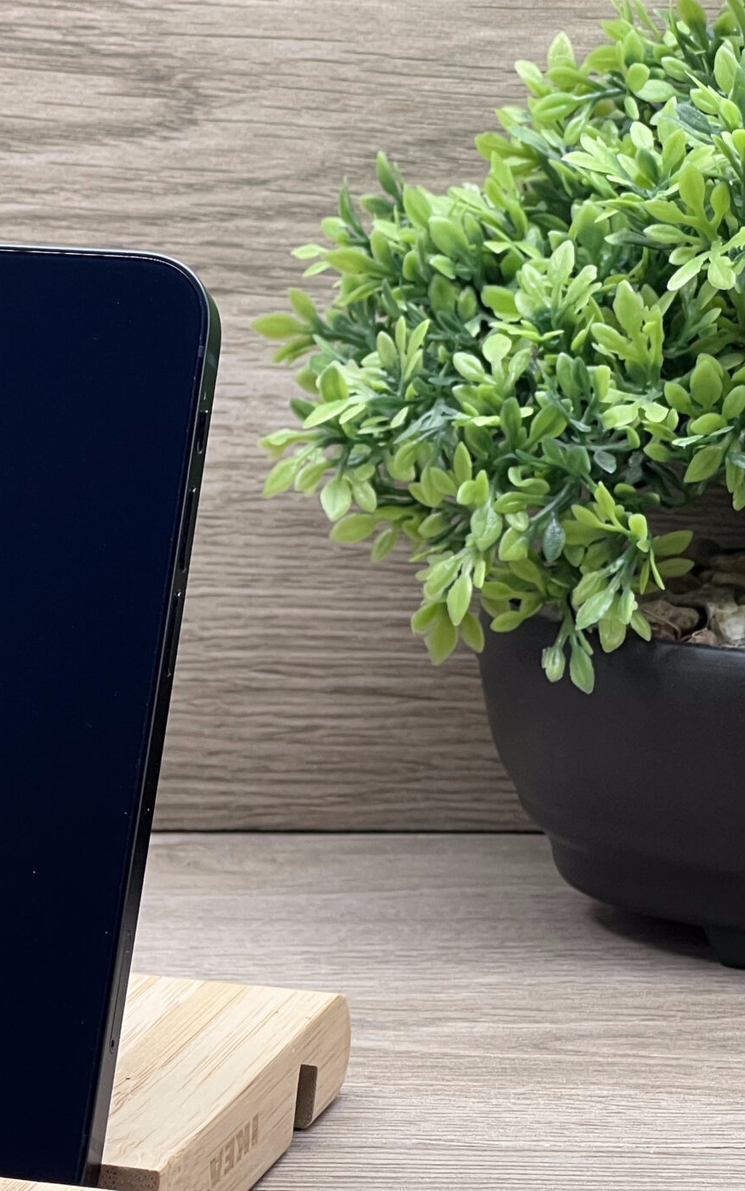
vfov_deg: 13.9
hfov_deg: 8.7
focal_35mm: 150
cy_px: 545
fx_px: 4871
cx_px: -133
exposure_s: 1/100
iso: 100
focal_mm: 9
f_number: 2.8
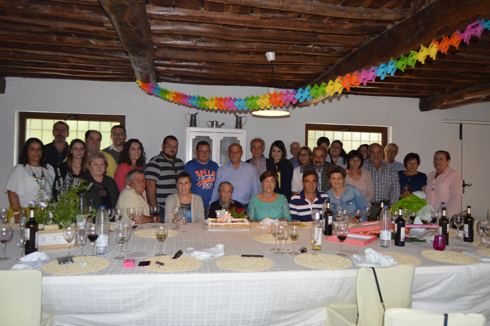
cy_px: 163
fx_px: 367
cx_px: 245
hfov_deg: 67.4
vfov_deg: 47.8
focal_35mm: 27
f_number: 4
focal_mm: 18
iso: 400
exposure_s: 1/80
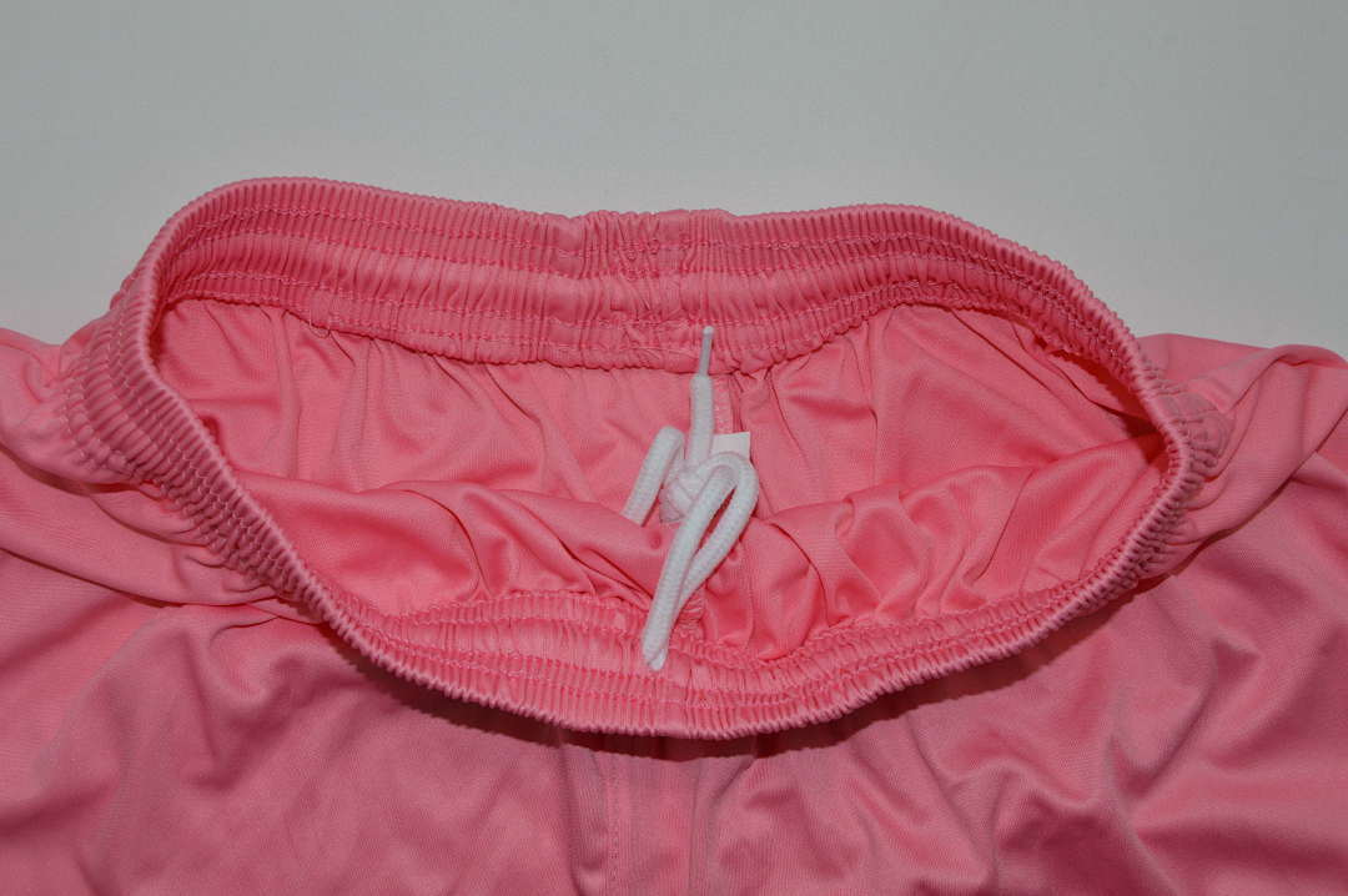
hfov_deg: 43.6
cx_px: 674
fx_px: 1683
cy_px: 448
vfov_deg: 29.8
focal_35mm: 45
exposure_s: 1/200
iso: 400
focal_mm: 30
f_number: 14
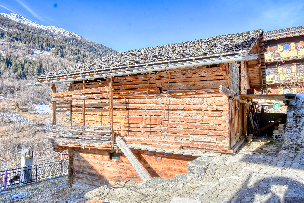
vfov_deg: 53.1
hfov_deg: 73.7
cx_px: 152
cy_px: 102
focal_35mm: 24
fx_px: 203
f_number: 9
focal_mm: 16
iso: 100
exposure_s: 1/320
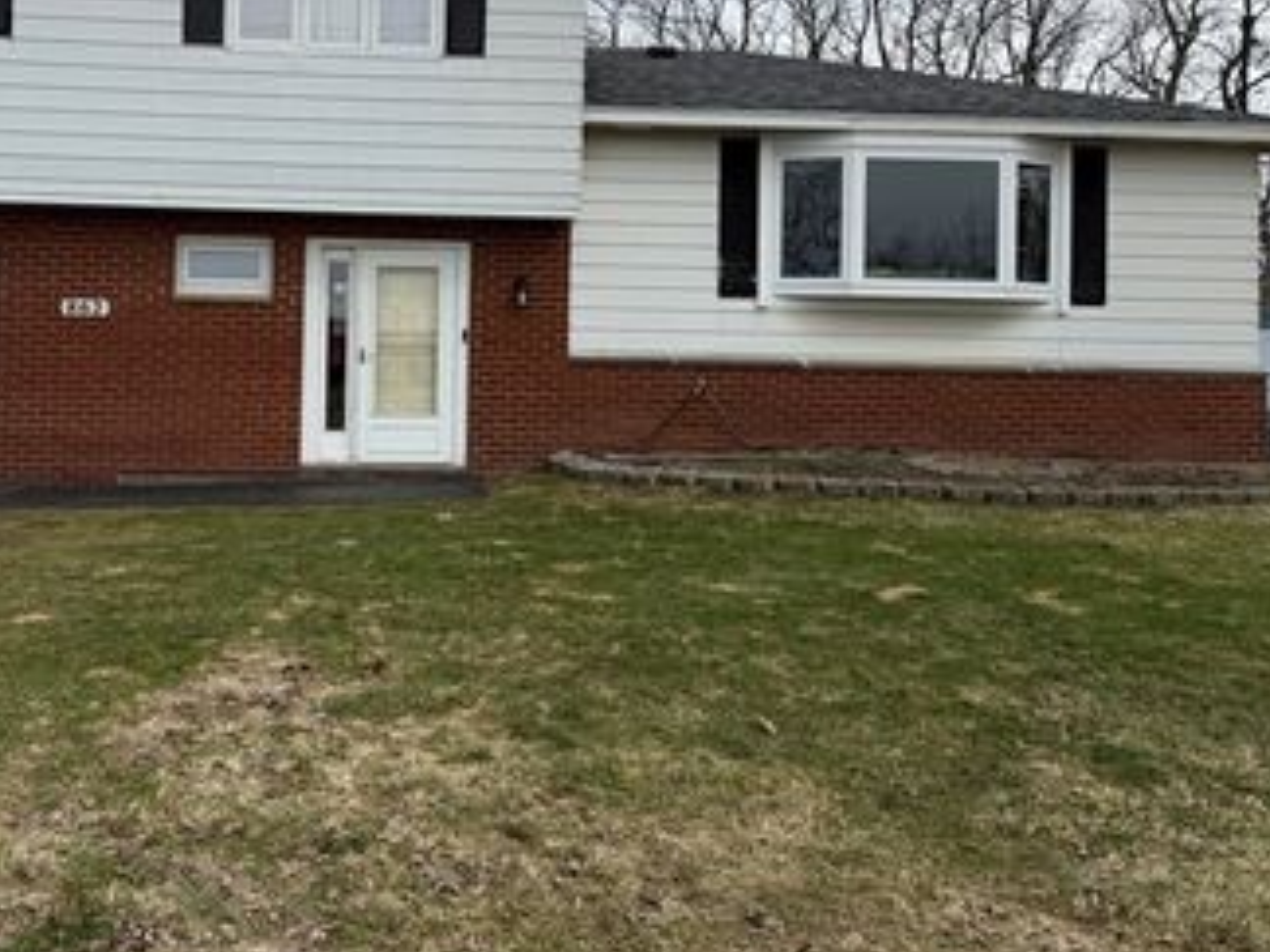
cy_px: 292
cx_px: 408
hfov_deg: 49.1
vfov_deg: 38.1
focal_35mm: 37
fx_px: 1357
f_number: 1.78
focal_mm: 6.76
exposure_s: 1/4975
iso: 80
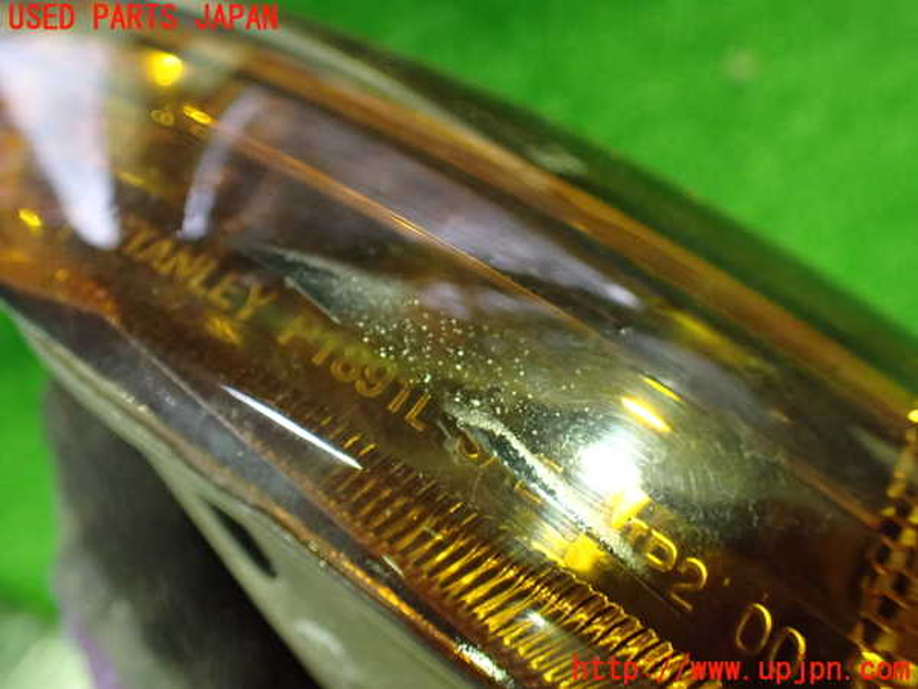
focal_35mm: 30
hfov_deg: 60.0
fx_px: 796
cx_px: 459
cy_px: 344
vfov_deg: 46.8
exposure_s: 1/30
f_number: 2.3
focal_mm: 5.4
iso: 1250
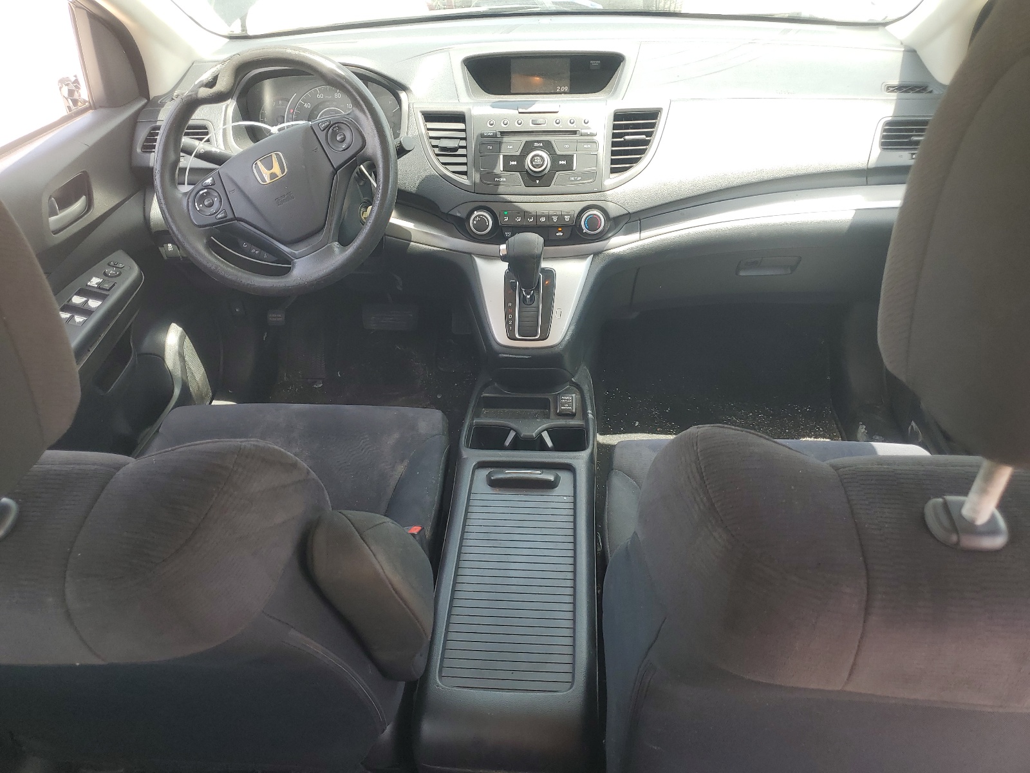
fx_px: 774
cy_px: 386
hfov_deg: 67.3
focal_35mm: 26
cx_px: 515
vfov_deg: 53.1
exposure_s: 1/233
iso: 50
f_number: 1.5
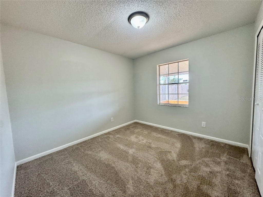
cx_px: 132
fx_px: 106
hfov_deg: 102.1
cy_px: 98
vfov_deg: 85.7
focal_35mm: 14
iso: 250
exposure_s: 1/120
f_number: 2.2
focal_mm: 2.22
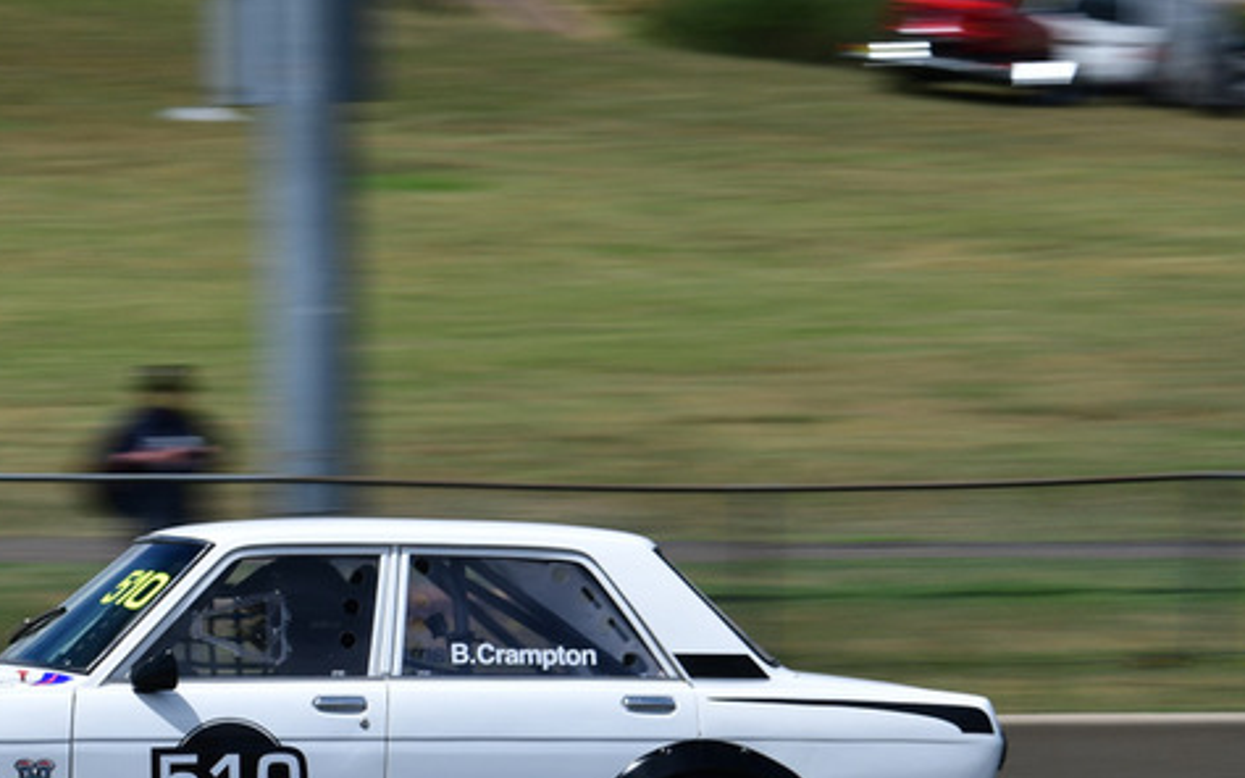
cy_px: 555
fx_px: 10686
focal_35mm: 315
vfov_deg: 4.2
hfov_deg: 6.7
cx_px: 318
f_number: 14
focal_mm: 122
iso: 160
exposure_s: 1/200
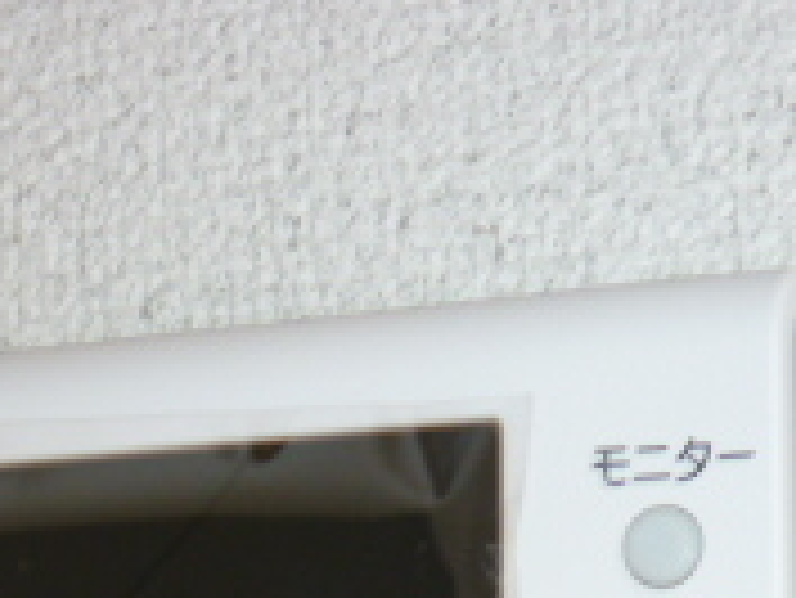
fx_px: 2738
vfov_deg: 11.6
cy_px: 1039
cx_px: 378
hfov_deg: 16.5
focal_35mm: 119
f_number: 2.8
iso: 100
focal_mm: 5.5
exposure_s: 1/30
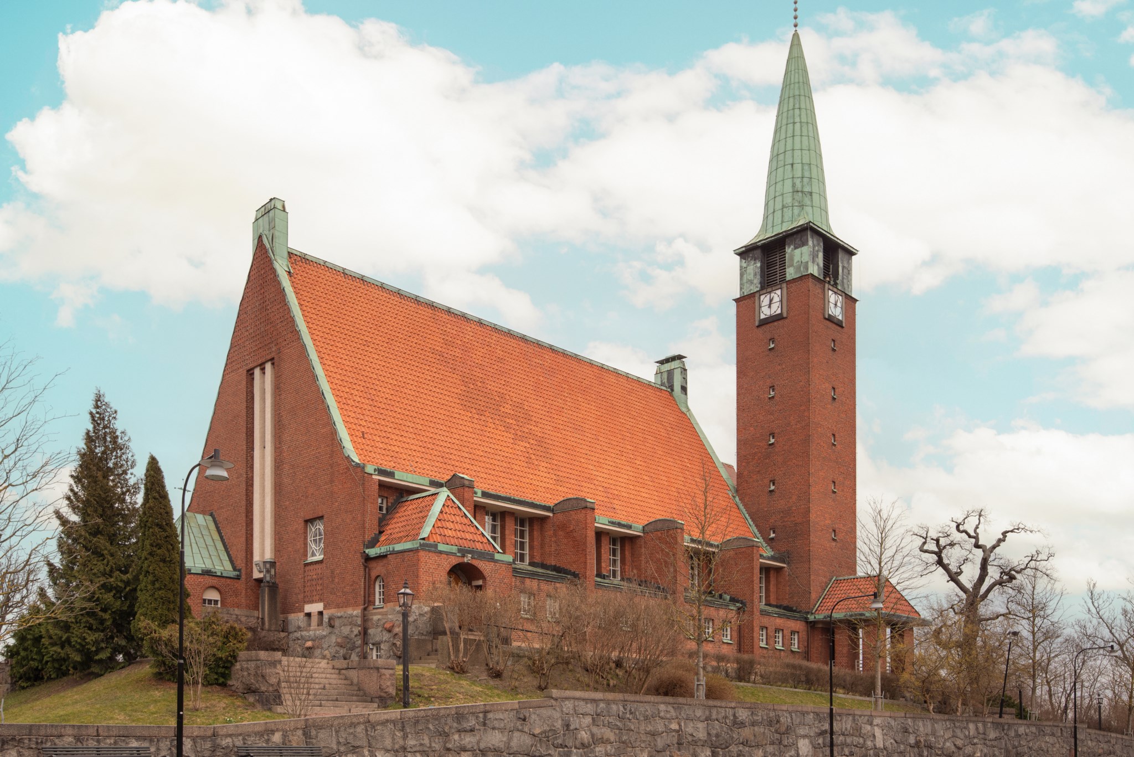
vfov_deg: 43.6
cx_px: 567
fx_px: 945
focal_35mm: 30
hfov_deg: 61.9
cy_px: 378
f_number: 8
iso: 250
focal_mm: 30
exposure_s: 1/200
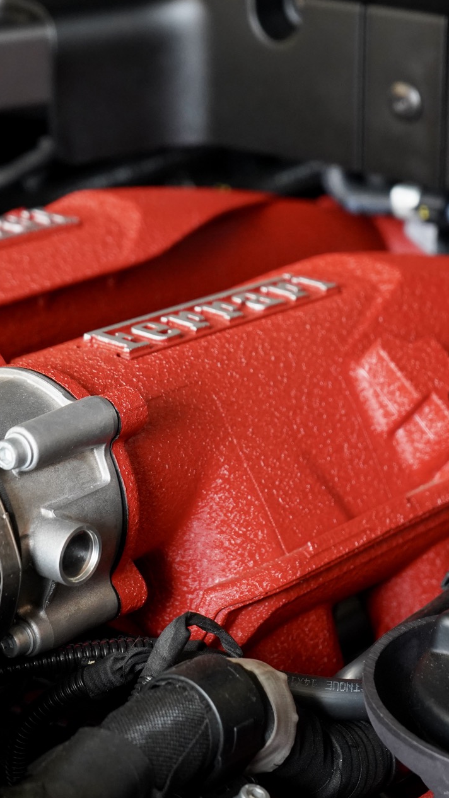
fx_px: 2286
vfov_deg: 19.8
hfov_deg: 11.2
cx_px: 235
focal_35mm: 108
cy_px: 398
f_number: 5.6
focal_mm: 68
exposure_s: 1/80
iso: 4000
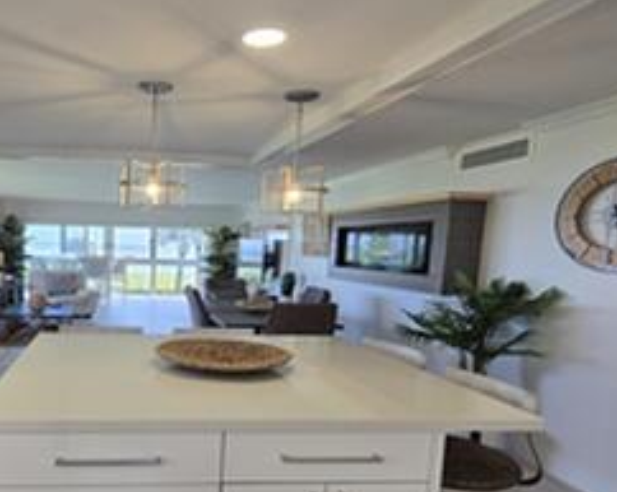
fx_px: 383
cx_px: 140
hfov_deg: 71.3
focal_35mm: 21
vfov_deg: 65.1
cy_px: 280
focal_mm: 2.2
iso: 80
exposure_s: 1/120
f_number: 2.2
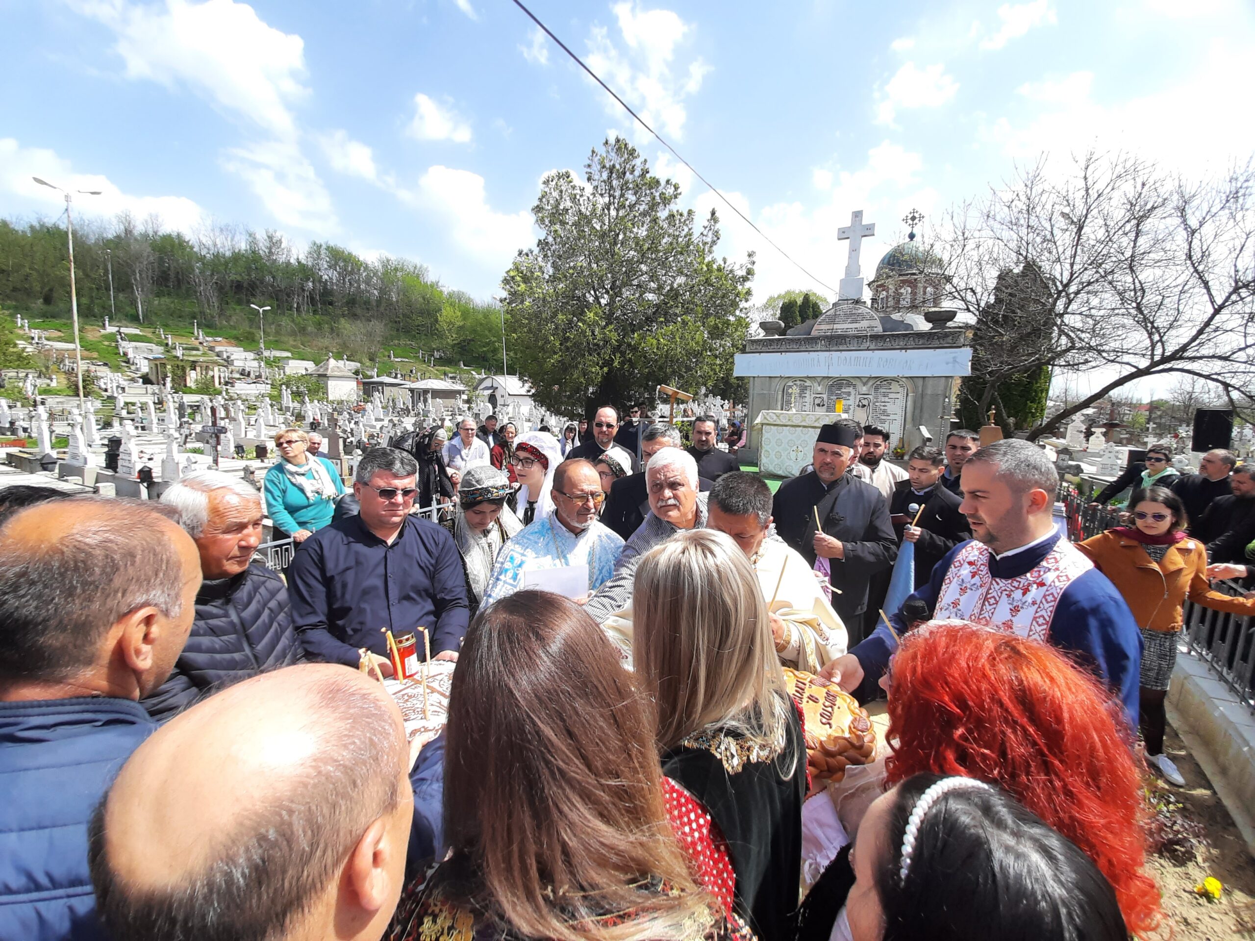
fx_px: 471
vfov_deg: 89.9
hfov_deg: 106.2
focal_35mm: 13
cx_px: 628
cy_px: 470
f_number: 2.2
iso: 40
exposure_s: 1/566
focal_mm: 1.42
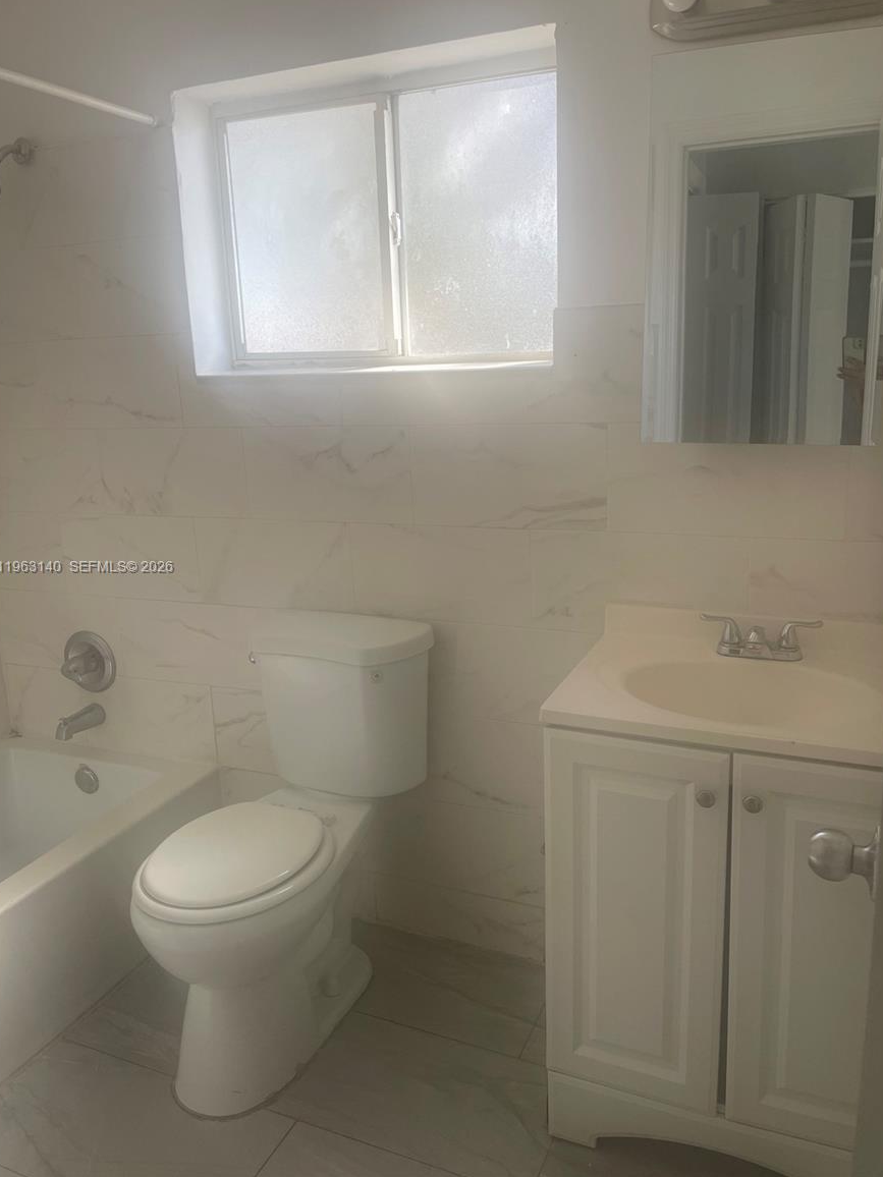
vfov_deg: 65.3
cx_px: 443
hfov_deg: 51.4
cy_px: 568
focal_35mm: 27
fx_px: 918
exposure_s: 1/134
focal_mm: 4.2
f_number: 1.6
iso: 32
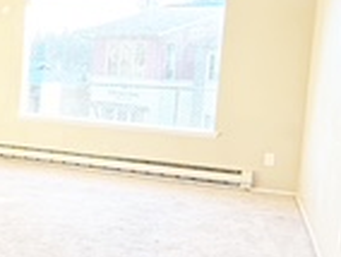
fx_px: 622
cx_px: -91
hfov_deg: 26.5
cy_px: 122
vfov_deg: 23.4
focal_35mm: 63
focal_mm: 2.22
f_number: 2.2
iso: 100
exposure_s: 1/99
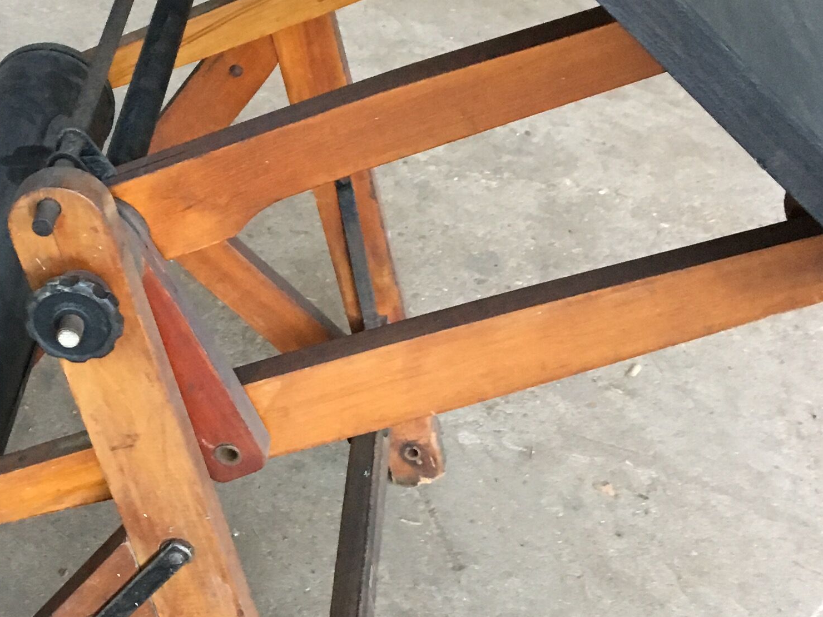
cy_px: 427
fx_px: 1878
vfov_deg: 18.6
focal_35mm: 79
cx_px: 50
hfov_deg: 23.9
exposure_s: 1/33
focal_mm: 4.15
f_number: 2.2
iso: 200
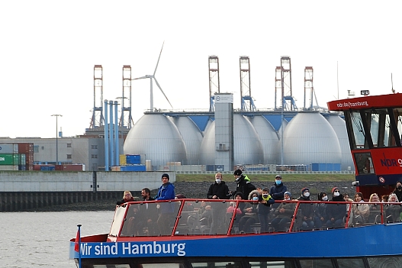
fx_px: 2444
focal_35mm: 219
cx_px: 334
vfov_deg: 6.3
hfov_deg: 9.4
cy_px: 228
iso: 200
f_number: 9
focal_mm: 75
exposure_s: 1/160
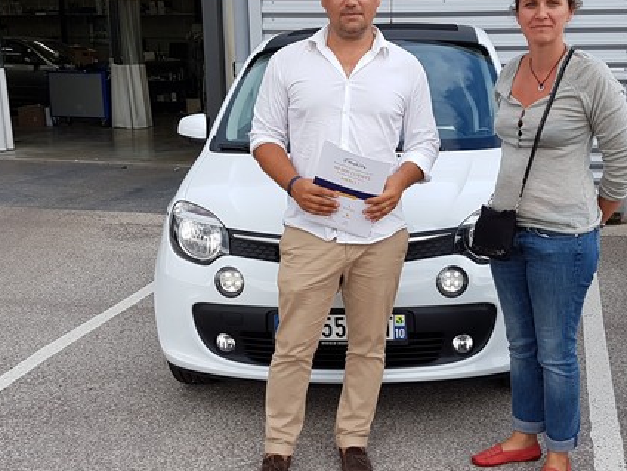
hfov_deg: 38.8
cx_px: 370
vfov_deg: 29.6
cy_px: 286
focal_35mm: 49
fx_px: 888
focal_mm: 4.2
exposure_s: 1/417
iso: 40
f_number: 1.7
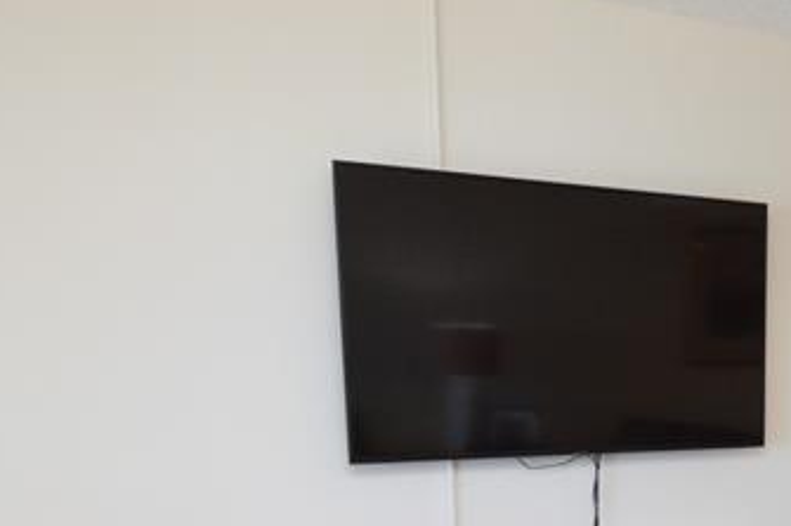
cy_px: 630
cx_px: 893
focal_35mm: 55
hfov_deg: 31.7
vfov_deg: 22.6
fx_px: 1208
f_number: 4
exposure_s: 1/60
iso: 400
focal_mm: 12
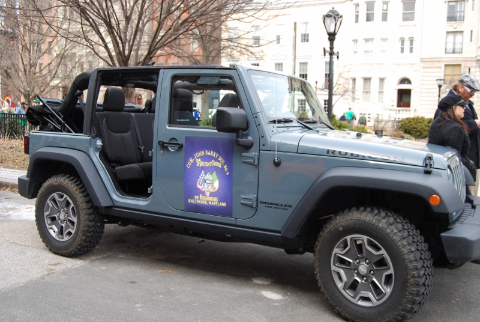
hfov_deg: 55.0
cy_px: 161
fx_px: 461
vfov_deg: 38.5
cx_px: 240
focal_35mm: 34
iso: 200
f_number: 6.3
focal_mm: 23
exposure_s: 1/160
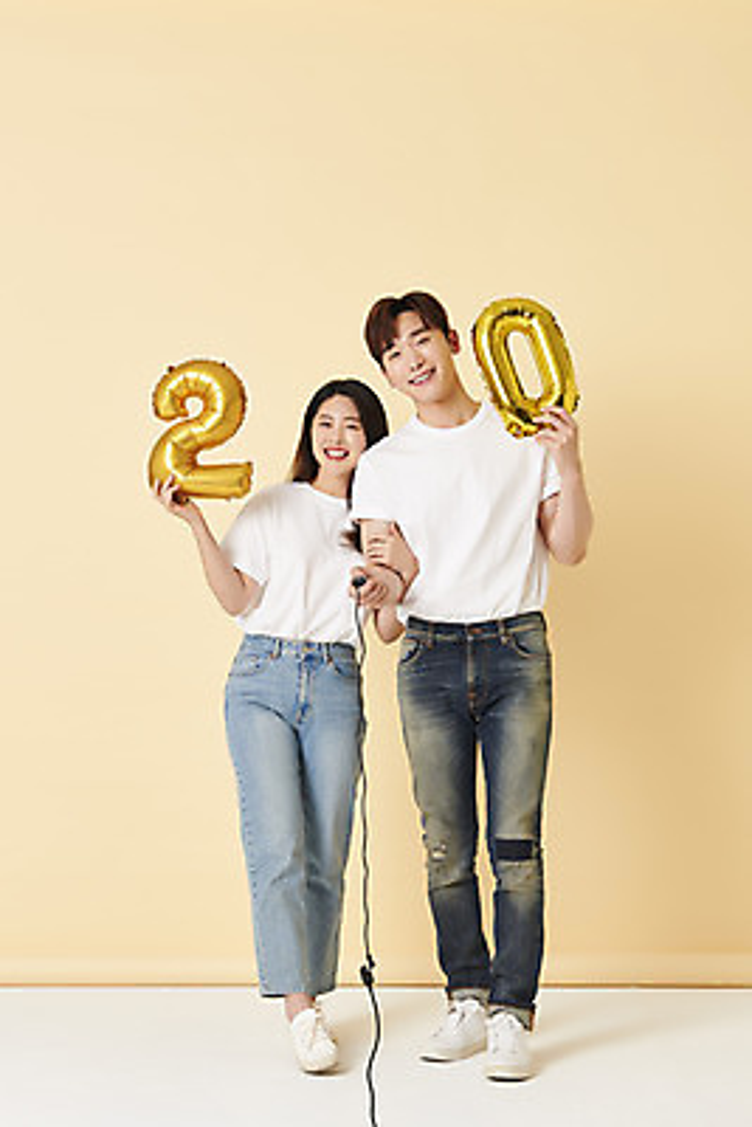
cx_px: 376
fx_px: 1941
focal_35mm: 62
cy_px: 564
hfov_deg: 21.9
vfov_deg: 32.4
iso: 100
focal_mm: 62
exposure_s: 1/125
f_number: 13
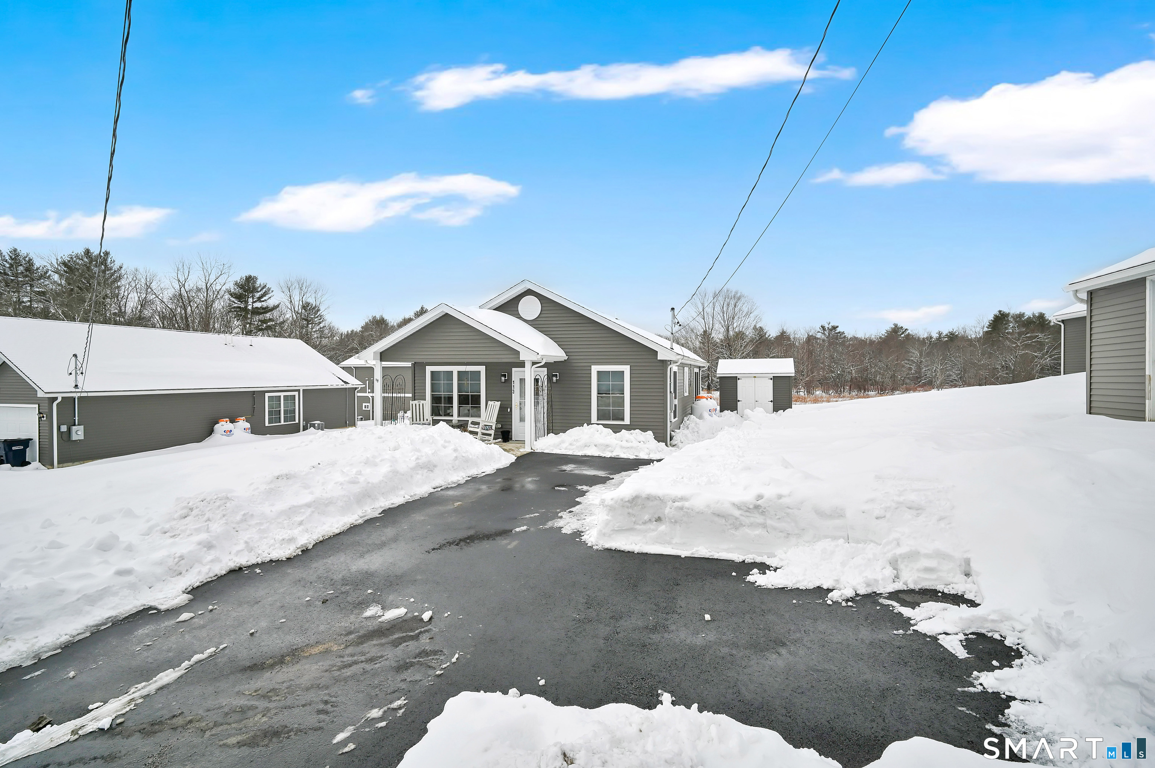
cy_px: 384
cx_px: 578
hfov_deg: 96.8
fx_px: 513
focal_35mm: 16
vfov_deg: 73.7
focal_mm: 16
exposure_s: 1/1600
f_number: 8
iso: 400
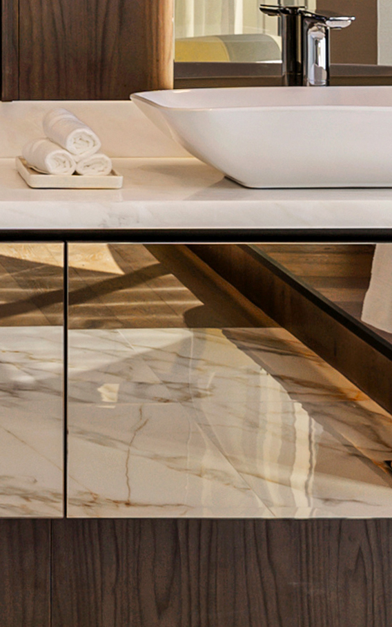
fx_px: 2187
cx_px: -247
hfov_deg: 9.8
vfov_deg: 15.6
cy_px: -143
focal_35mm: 128
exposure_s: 1/50
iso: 320
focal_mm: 19
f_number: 7.1
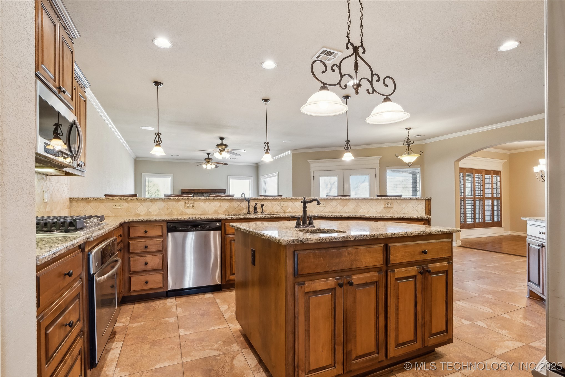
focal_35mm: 16
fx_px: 251
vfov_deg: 73.7
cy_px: 188
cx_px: 282
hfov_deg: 96.7
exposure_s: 1/60
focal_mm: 16
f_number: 11
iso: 6400
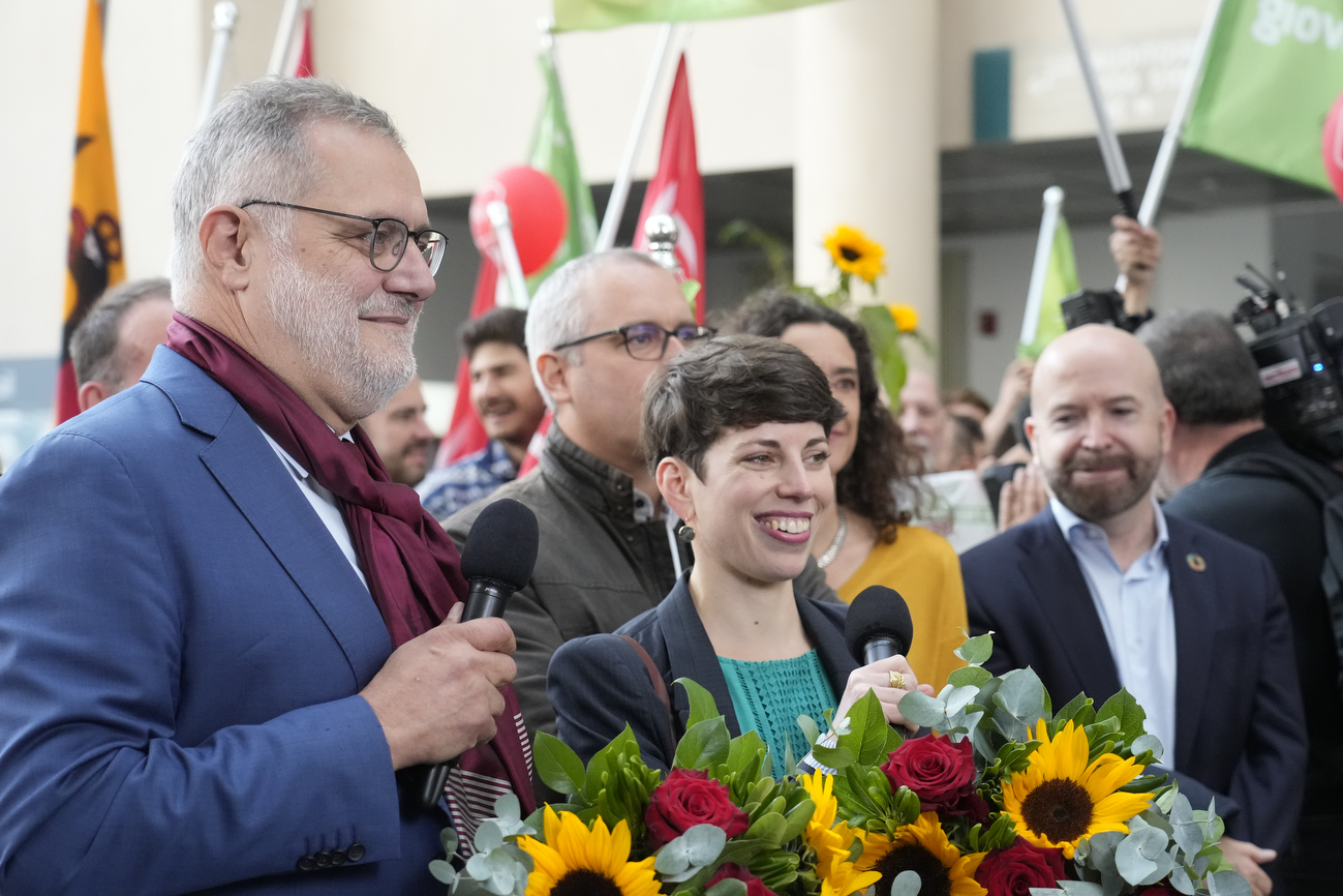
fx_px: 2574
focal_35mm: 69
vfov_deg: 19.7
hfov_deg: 29.2
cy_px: 529
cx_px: 647
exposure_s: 1/1000
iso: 3200
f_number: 4
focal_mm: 56
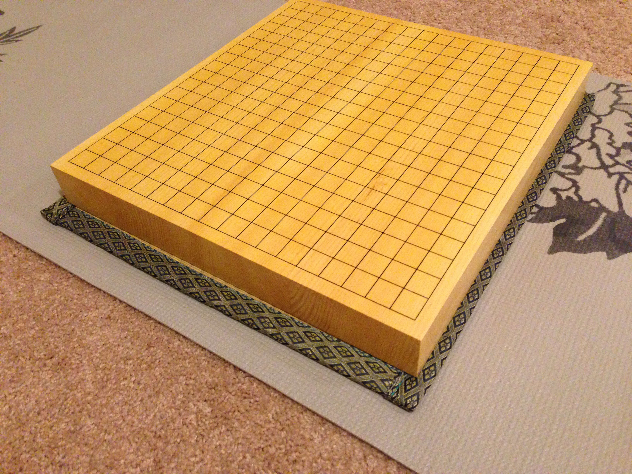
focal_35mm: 33
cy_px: 237
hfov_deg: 55.4
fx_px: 602
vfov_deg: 42.9
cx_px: 316
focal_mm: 4.13
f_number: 2.4
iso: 400
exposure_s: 1/20
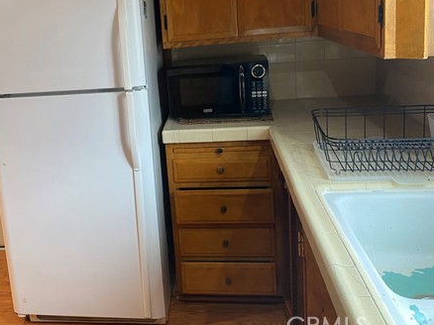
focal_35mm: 38
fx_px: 476
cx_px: 139
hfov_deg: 48.0
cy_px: 102
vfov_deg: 37.2
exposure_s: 1/60
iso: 160
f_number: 1.8
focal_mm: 4.25
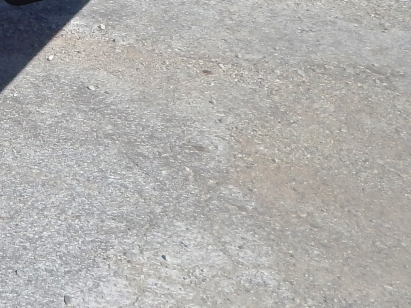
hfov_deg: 19.6
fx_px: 997
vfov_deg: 15.0
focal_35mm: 84
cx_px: -239
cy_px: -269
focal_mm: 4
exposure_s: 1/640
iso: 125
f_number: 6
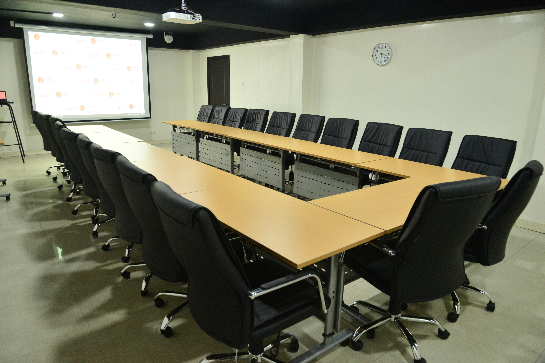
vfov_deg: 53.1
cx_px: 272
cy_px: 182
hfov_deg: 73.7
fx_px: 363
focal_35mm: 24
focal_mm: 24
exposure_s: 1/60
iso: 4000
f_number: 5
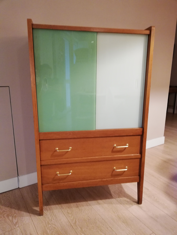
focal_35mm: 26
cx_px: 88
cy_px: 118
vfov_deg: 67.3
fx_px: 177
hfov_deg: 53.1
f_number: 2.2
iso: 500
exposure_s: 1/20
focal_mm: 3.81
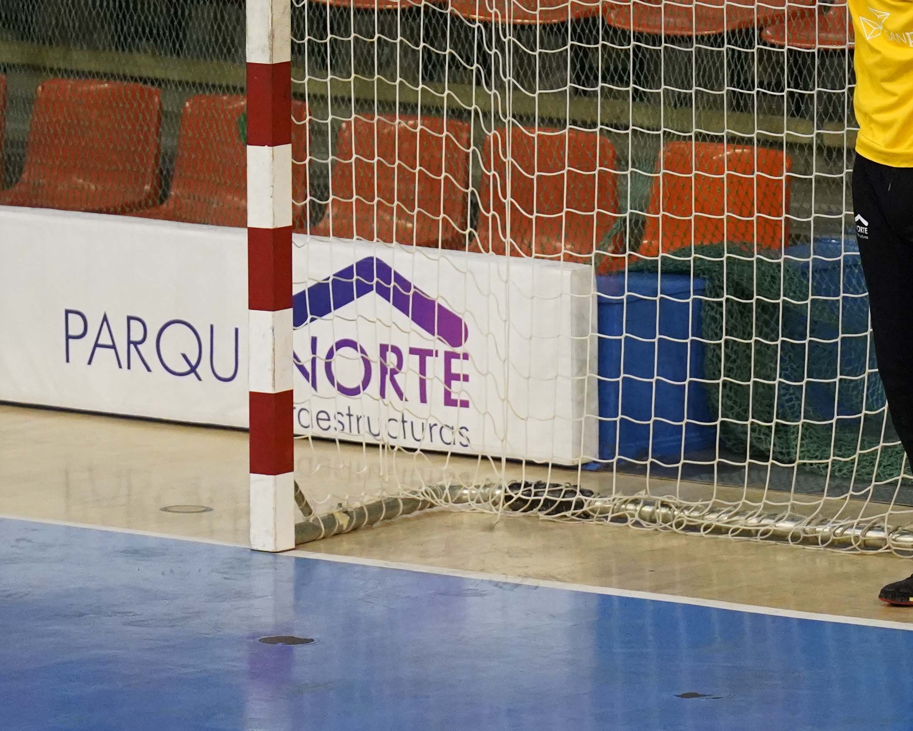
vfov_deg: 3.1
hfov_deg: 3.9
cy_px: 224
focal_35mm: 501
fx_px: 13539
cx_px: 681
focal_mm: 200
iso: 8000
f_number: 2.8
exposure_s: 1/2000
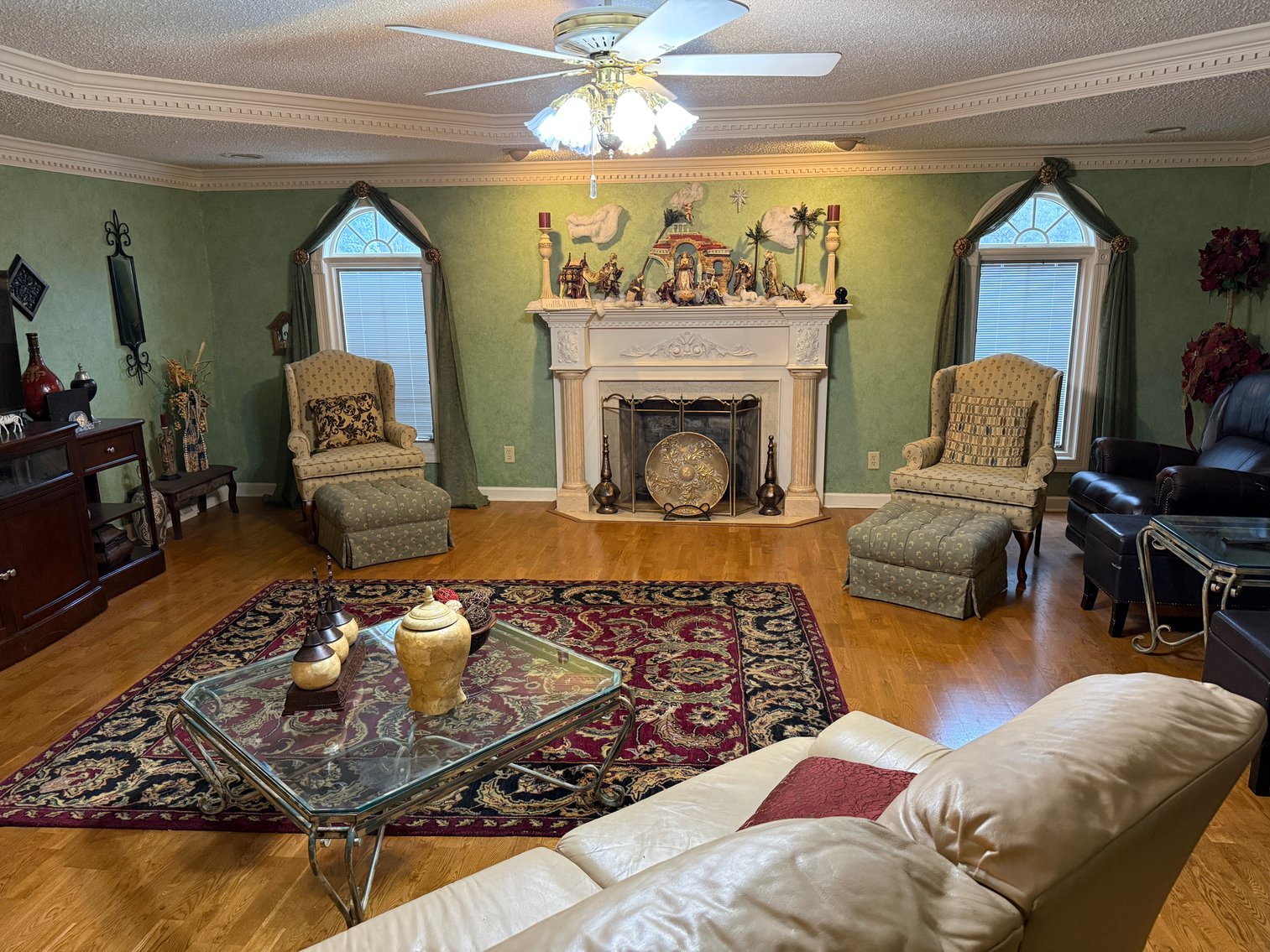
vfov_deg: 56.8
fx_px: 881
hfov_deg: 71.6
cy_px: 476
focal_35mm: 24
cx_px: 635
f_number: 1.78
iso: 500
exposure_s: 1/60
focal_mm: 6.76
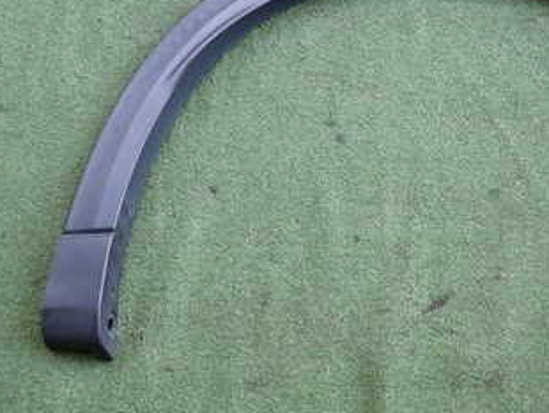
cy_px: 174
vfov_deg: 25.2
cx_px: 464
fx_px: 921
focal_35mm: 58
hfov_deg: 32.0
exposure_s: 1/100
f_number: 2.3
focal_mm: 5.4
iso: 200
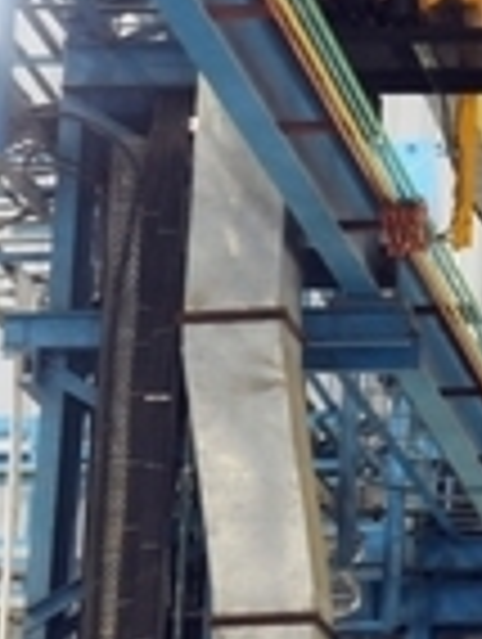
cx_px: 1122
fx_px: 4128
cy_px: 198
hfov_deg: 6.4
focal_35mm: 223
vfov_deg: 8.9
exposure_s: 1/50
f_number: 4.2
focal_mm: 44
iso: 1000
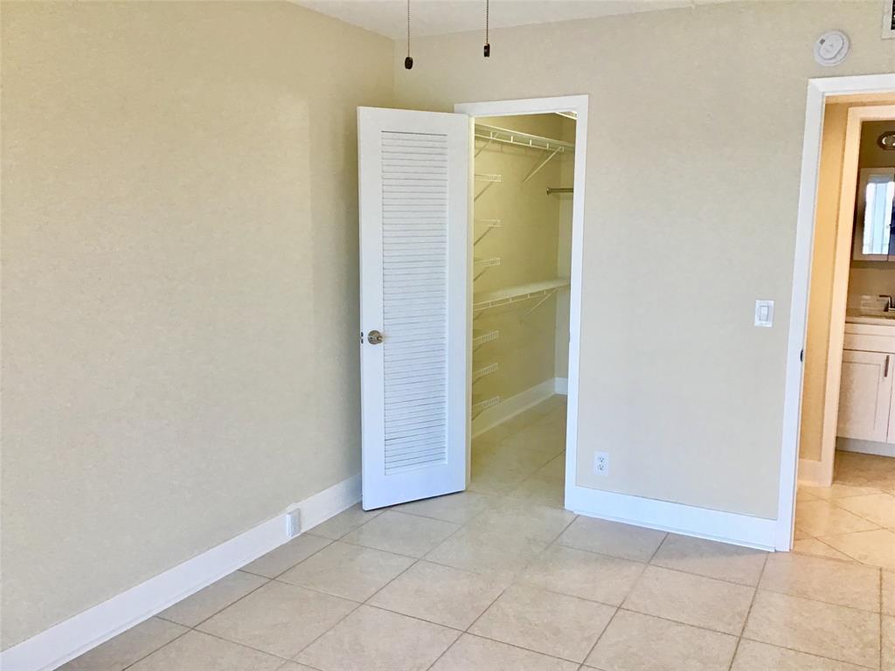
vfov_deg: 45.4
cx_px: 448
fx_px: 802
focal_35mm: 31
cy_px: 336
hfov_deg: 58.4
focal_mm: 3.3
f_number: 2.4
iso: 25
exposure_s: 1/30
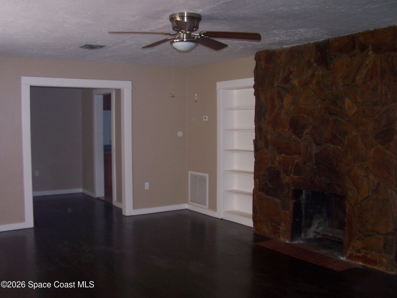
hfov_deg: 49.0
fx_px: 436
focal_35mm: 38
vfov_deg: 37.7
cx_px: 198
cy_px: 149
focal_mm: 6.3
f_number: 2.8
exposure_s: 1/60
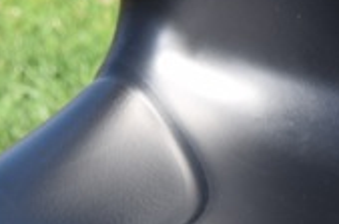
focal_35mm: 356
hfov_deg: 5.8
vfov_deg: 3.8
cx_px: 407
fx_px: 3346
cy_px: 93
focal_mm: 40
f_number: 6.3
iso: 100
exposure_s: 1/160
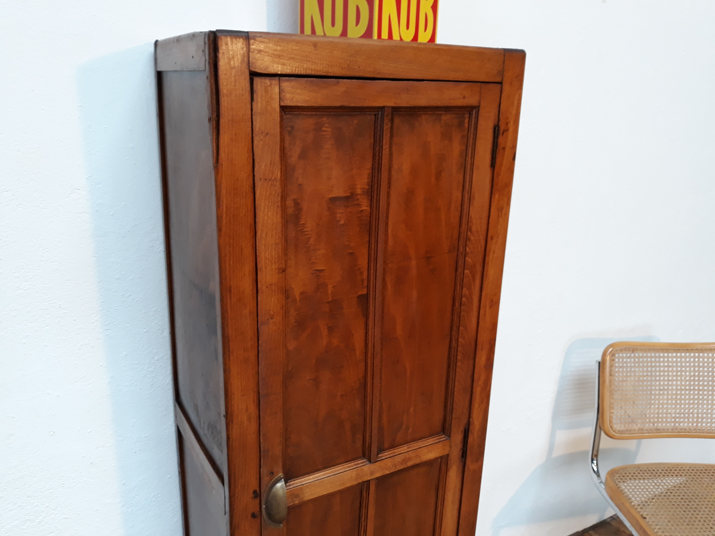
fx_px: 558
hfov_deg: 65.3
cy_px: 268
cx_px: 358
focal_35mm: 27
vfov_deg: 51.4
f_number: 1.7
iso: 64
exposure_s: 1/50
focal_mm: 3.71
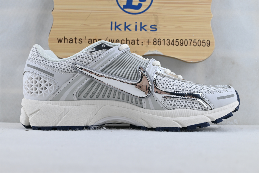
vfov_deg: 28.5
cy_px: 86
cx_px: 130
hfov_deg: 41.7
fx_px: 340
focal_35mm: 47
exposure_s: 1/50
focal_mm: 31.5
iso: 100
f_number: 5
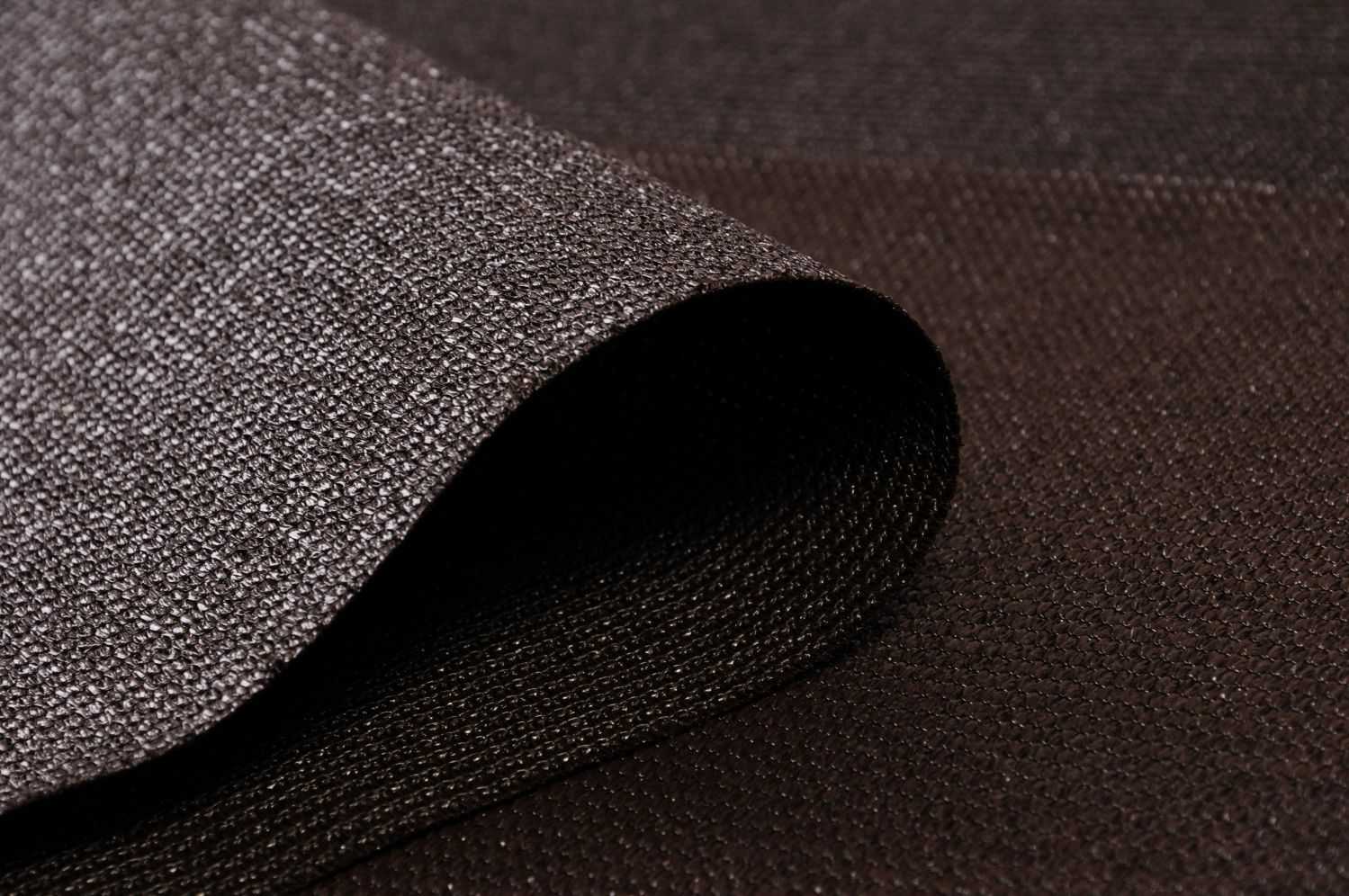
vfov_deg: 8.7
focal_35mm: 158
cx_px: 674
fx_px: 5895
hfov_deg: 13.1
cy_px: 448
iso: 200
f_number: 11
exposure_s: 1/80
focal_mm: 105
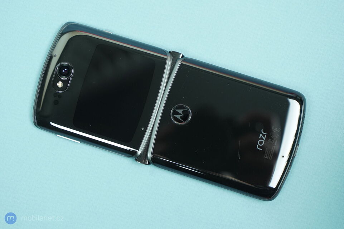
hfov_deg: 28.9
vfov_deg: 19.4
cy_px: 114
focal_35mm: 70
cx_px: 172
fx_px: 669
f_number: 5.6
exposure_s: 1/200
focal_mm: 70
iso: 2500
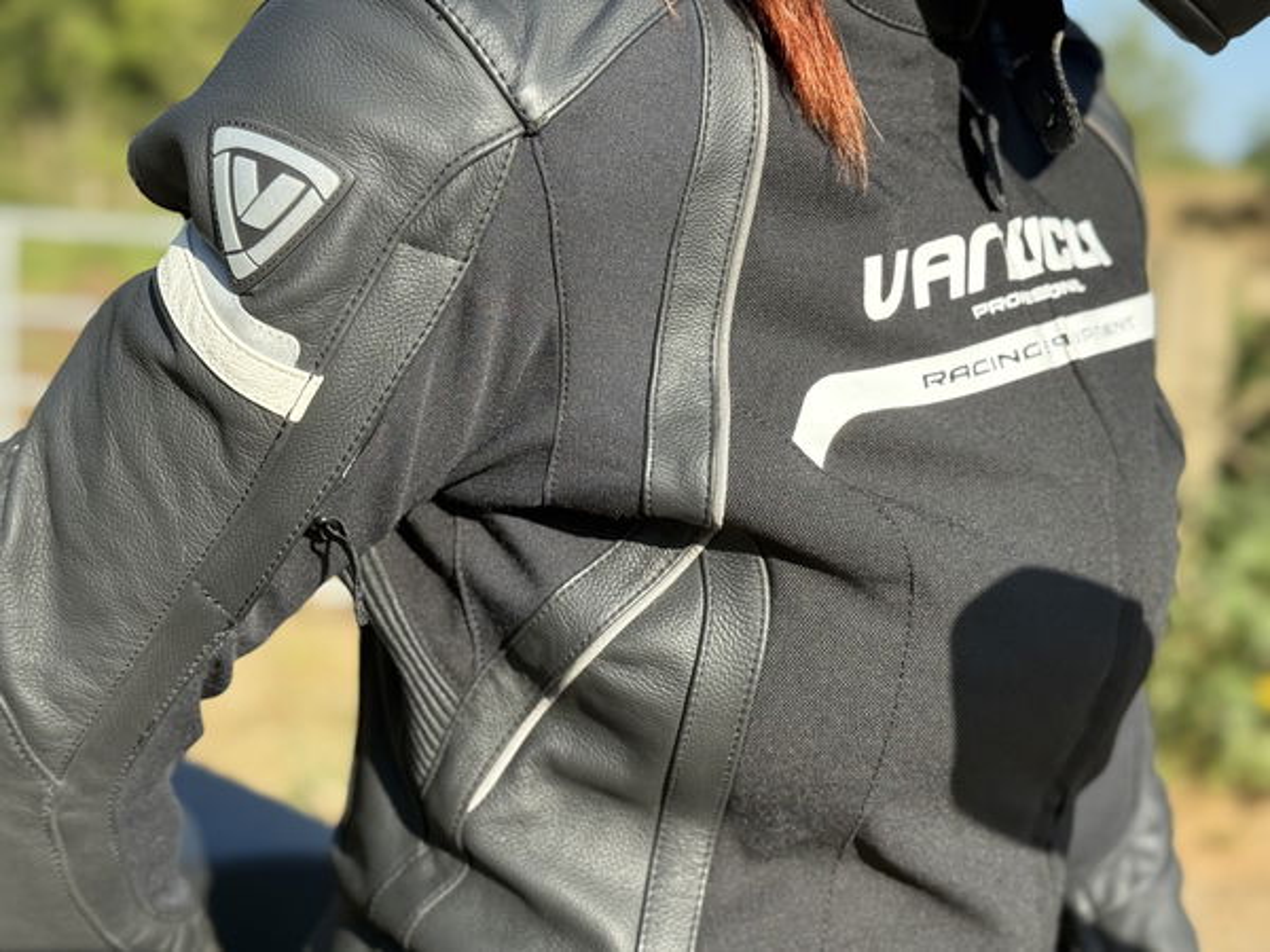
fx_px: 1761
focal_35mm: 48
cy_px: 476
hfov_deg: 39.7
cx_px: 635
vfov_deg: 30.3
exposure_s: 1/1429
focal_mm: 6.76
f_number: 1.78
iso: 80
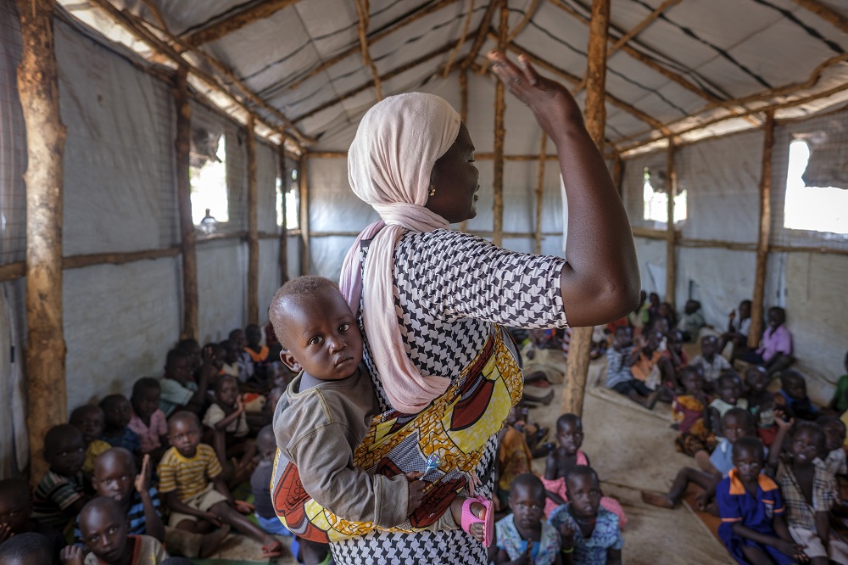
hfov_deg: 73.8
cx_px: 424
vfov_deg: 53.1
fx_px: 565
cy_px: 282
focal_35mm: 24
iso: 400
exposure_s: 1/125
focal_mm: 16
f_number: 2.5
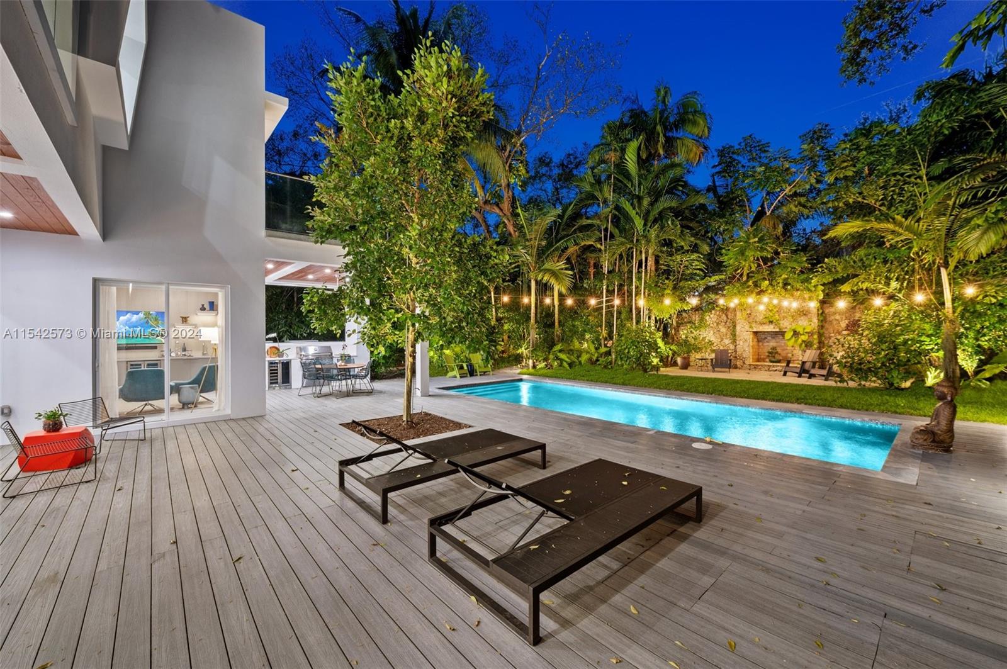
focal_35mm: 14
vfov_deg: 81.1
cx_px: 504
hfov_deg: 104.3
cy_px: 334
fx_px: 391
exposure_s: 4
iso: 200
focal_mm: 14
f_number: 8
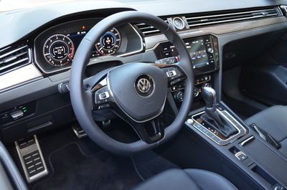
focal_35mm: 36
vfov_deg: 36.7
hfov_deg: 53.2
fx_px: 286
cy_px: 95
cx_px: 144
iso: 560
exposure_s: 1/60
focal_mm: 24
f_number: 3.8
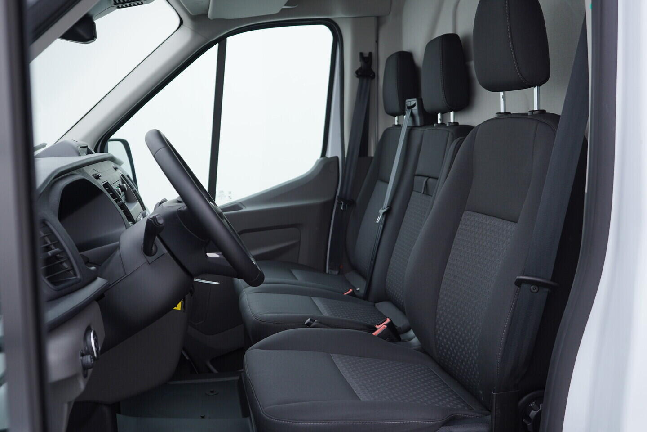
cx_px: 324
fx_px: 647
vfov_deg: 36.9
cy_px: 216
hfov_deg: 53.1
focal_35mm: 36
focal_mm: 24
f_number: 3.5
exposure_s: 1/60
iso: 125
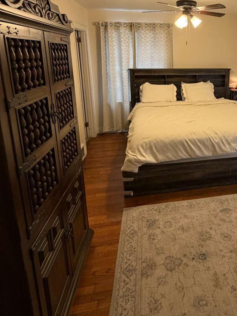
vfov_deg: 67.0
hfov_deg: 51.3
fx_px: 228
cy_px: 99
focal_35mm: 25
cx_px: 191
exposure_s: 1/60
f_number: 2.2
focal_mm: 2.22
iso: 250
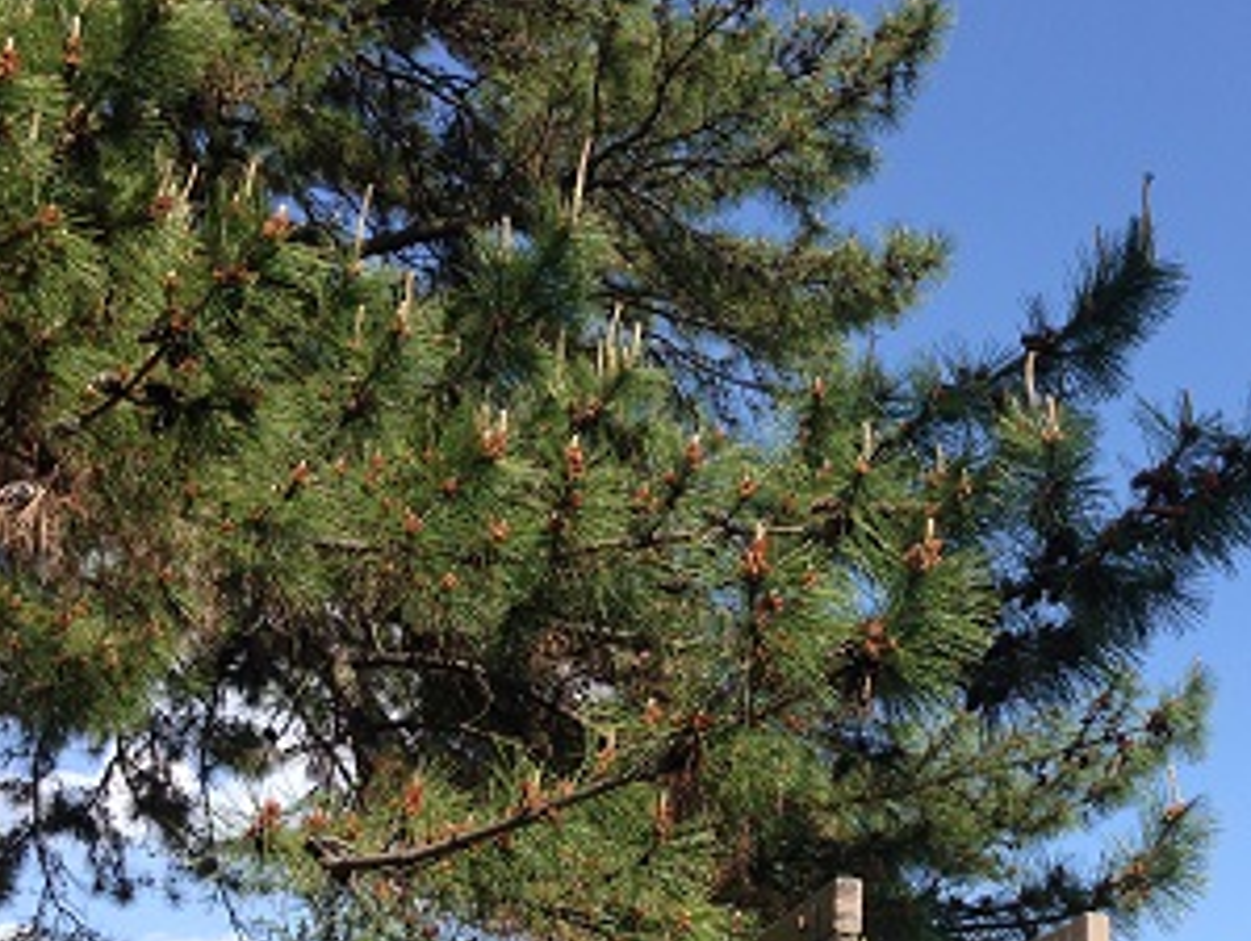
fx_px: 1954
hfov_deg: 34.9
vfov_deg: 27.0
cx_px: 904
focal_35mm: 54
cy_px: 615
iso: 50
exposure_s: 1/903
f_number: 2.4
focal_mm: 4.12
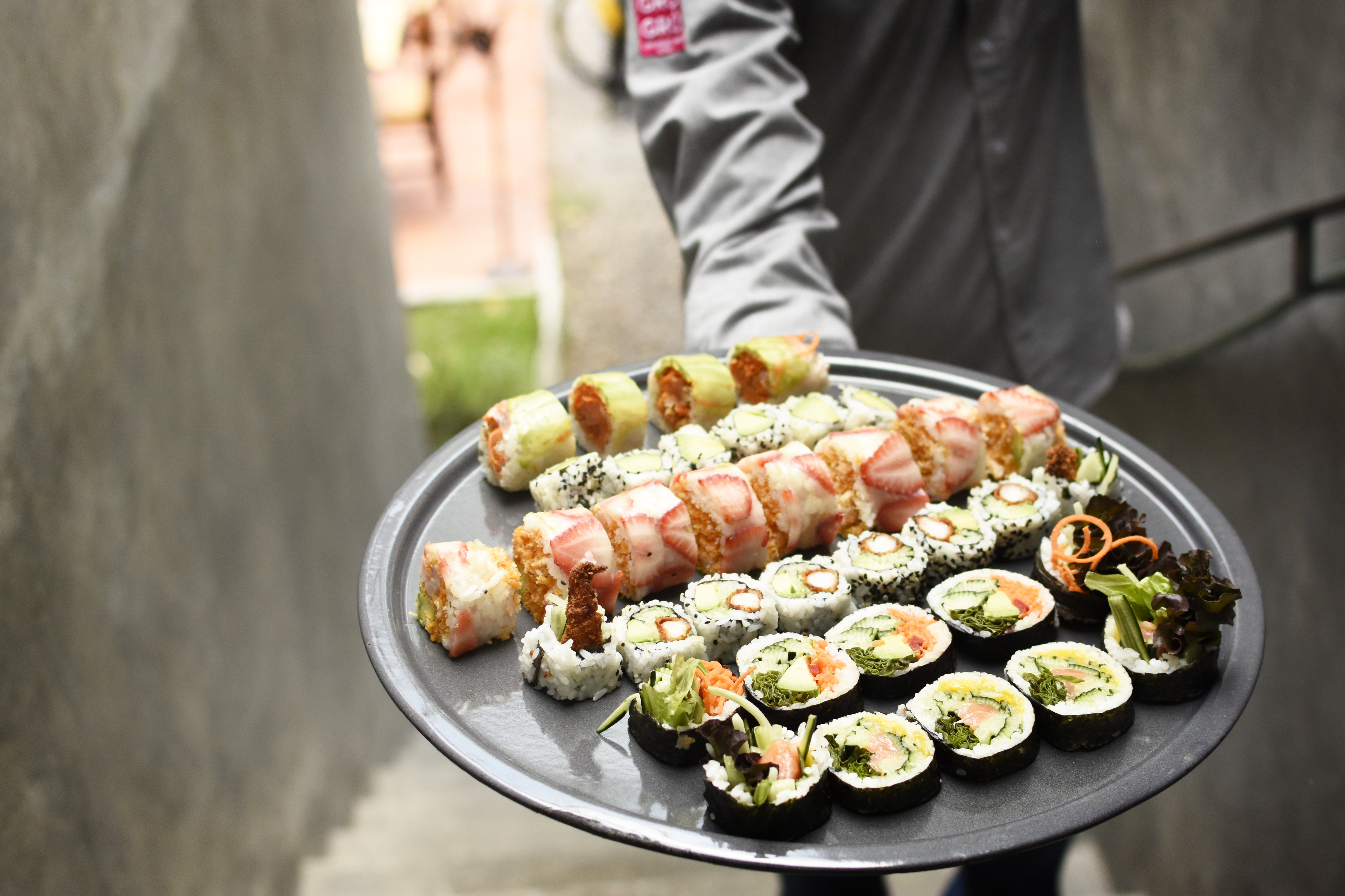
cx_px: 672
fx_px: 1961
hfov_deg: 37.9
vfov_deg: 25.8
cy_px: 448
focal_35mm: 52
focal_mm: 35
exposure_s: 1/200
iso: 400
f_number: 2.8
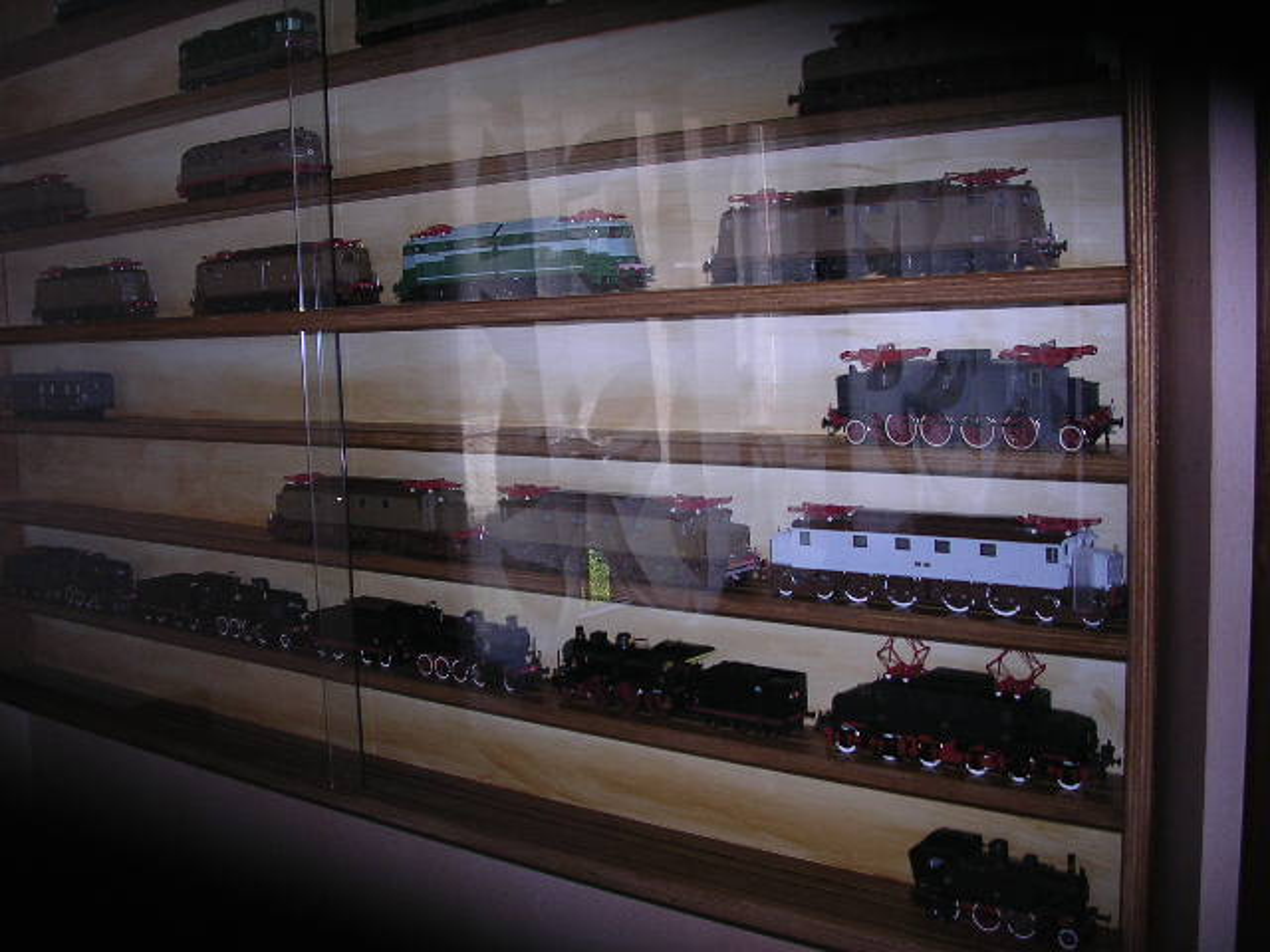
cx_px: 635
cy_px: 476
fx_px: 1394
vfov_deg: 37.7
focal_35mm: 38
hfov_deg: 49.0
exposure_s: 1/60.1
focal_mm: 5.8
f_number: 2.8
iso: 100
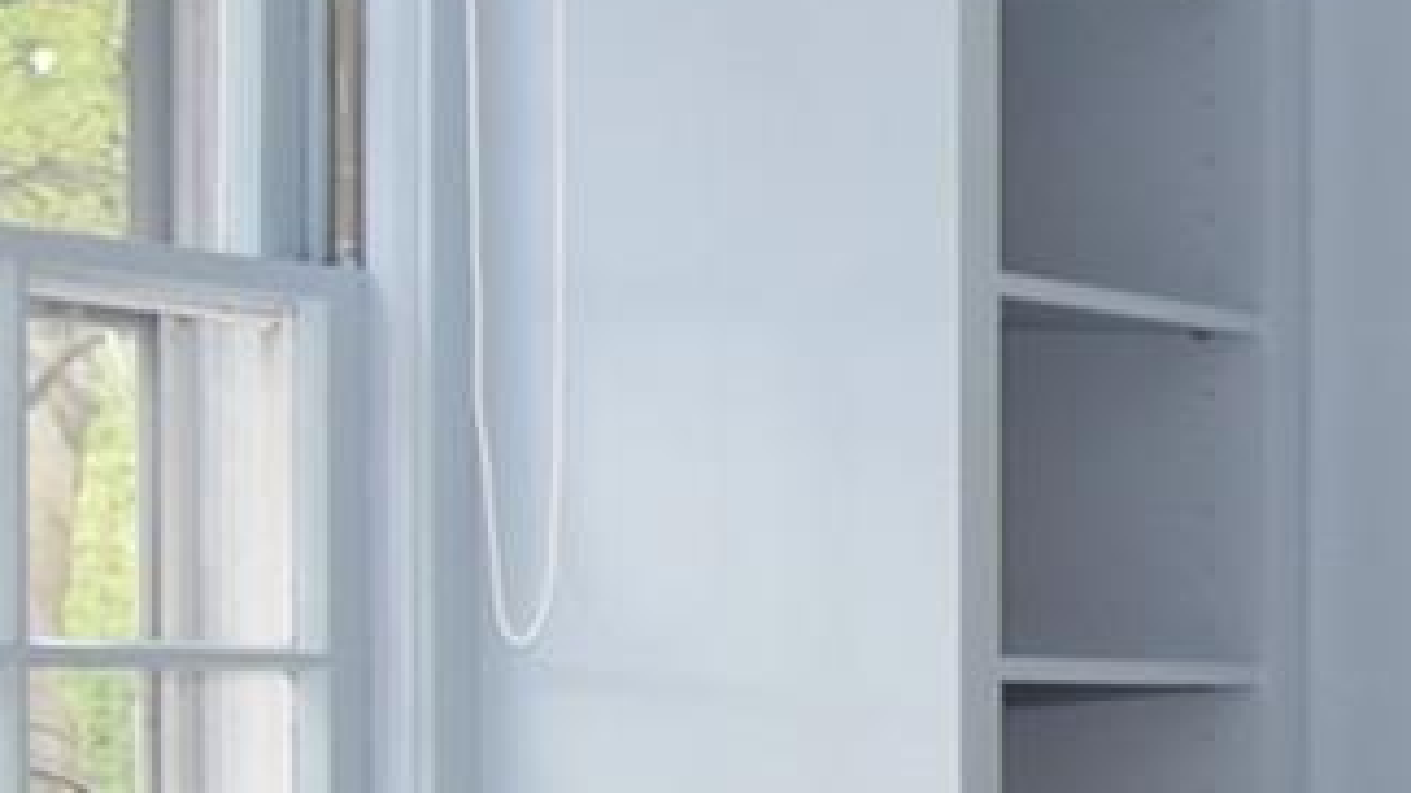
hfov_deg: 12.6
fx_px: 4088
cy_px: 891
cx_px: 3793
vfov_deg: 10.9
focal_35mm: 109
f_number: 8
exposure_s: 1/125
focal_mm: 11
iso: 640
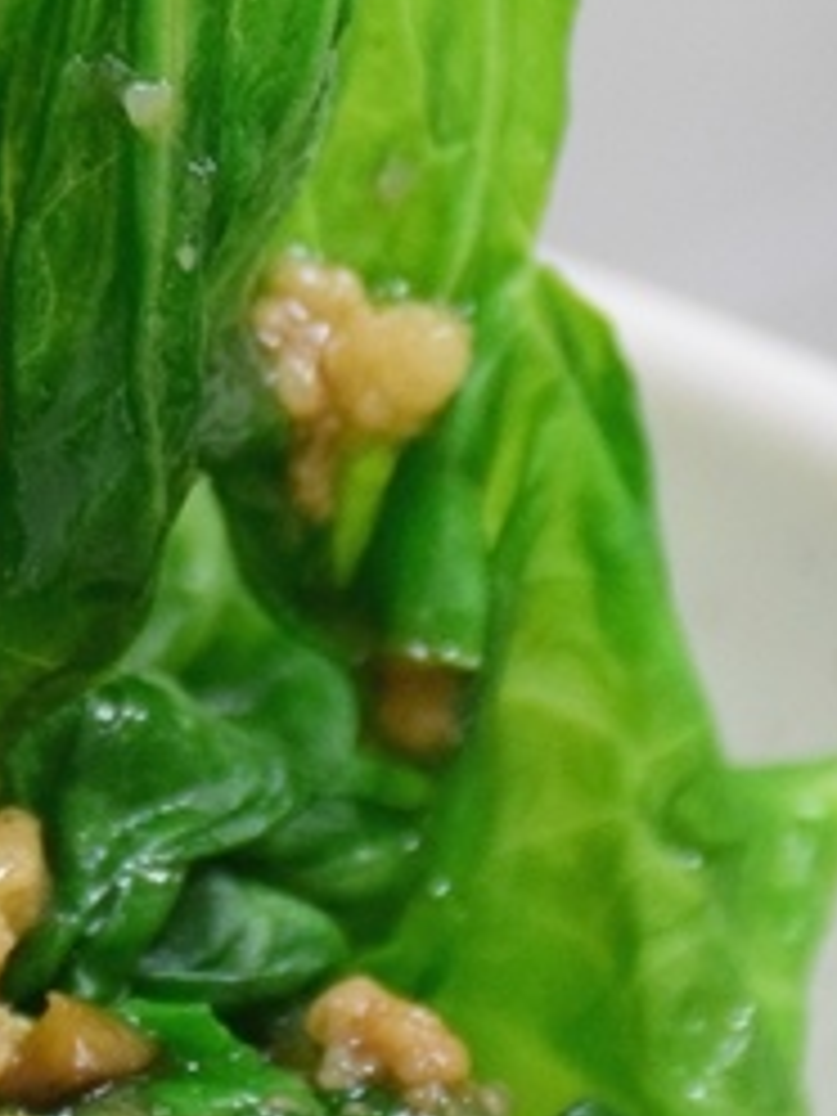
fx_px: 12380
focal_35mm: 384
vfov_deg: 5.2
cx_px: 22
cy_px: 259
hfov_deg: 3.9
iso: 3200
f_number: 5
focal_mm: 66
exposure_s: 1/125
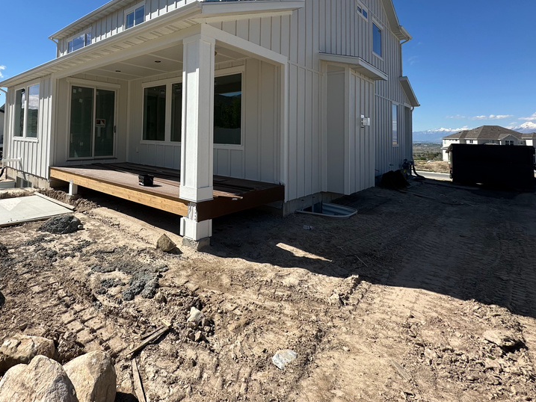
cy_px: 120
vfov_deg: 63.5
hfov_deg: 78.6
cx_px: 171
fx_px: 310
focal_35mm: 20
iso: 50
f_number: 2.2
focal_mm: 2.22
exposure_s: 1/2353
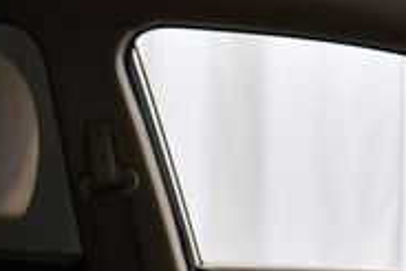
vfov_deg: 11.0
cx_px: 362
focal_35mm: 125
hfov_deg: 16.2
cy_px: 62
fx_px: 1411
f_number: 3.5
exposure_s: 1/160
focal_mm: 18
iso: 800
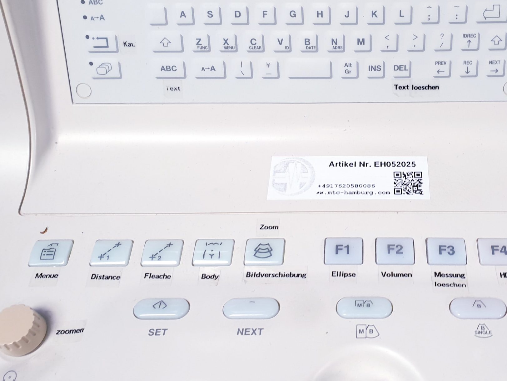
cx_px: 365
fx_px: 601
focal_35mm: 41
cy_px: 145
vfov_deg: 35.0
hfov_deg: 44.6
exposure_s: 1/50
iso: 160
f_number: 2.4
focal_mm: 4.3
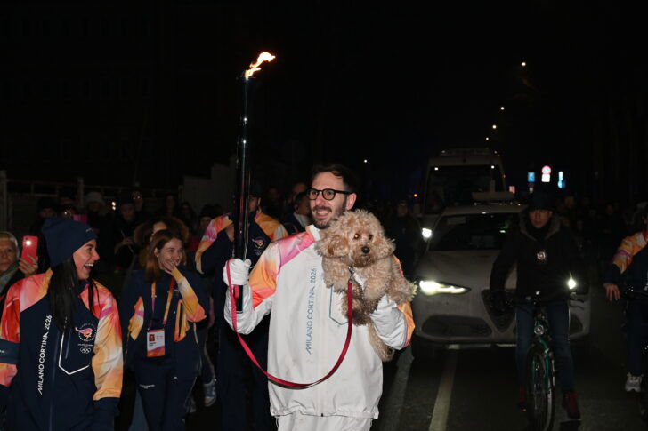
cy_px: 216
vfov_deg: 22.6
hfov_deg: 33.4
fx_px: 1080
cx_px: 324
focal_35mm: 60
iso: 1600
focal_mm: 60
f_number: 7.1
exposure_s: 1/200
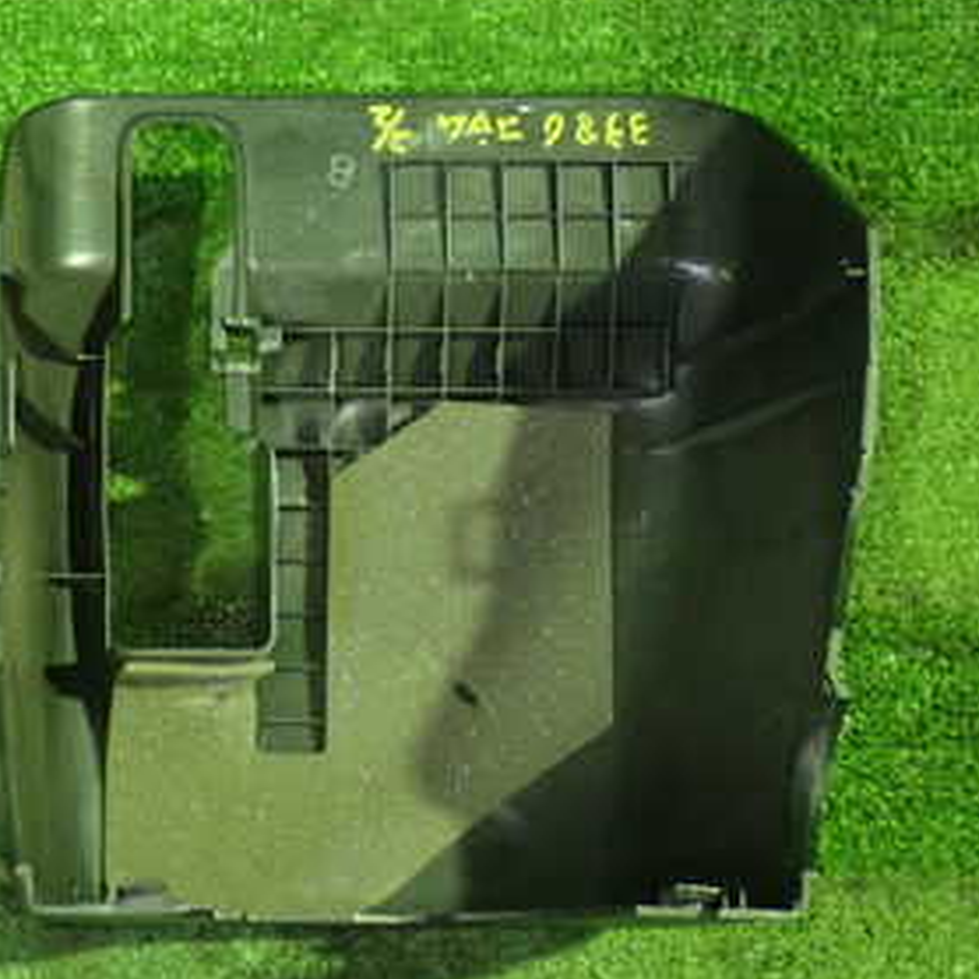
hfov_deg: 19.9
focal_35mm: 84
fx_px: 2688
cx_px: -49
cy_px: 486
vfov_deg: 20.6
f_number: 2.9
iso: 800
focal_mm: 7.84
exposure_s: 1/15
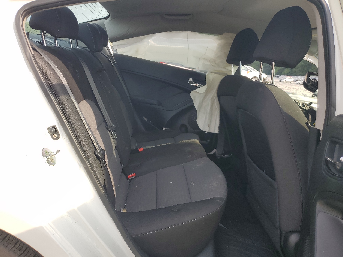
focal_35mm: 26
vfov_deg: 53.1
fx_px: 258
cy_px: 128
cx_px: 172
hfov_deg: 67.3
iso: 50
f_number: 1.5
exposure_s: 1/769
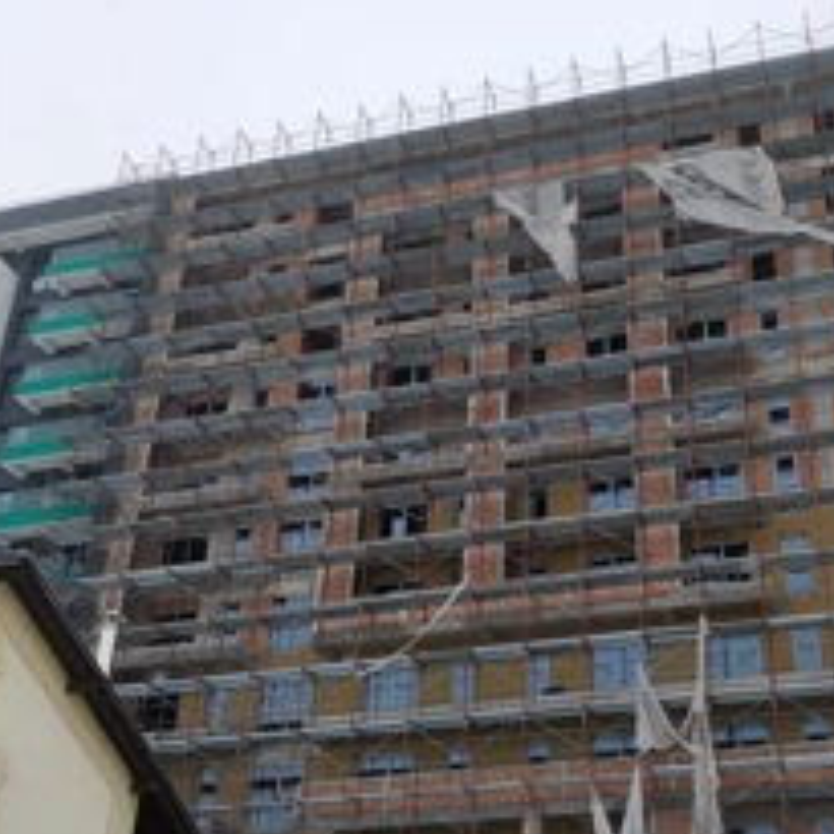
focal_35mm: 50
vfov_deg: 34.0
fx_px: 1363
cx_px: 586
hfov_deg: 33.6
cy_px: 476
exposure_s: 1/624
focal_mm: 4.75
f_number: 1.8
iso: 118
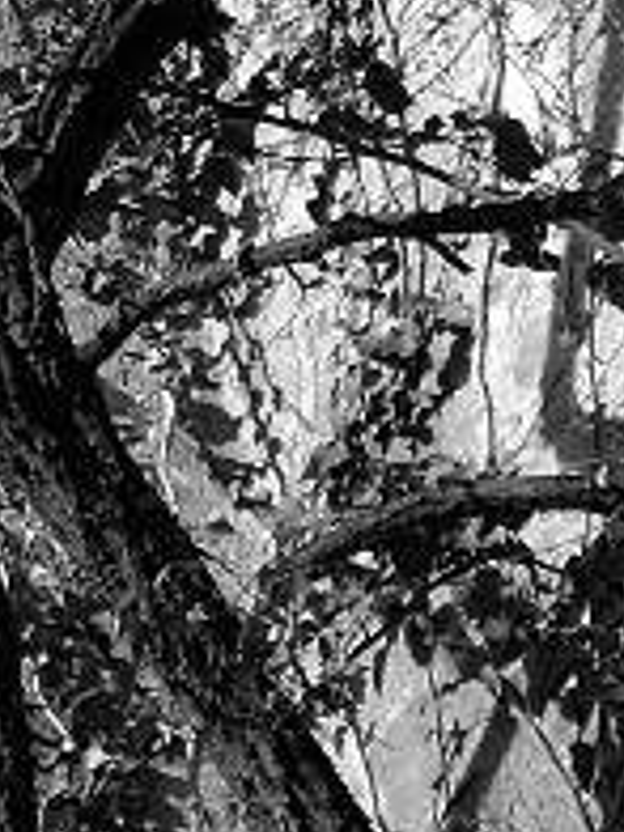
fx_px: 5889
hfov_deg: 5.9
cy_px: -539
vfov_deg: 7.9
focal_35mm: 245
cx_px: -628
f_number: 4.8
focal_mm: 7.6
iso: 64
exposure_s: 1/320
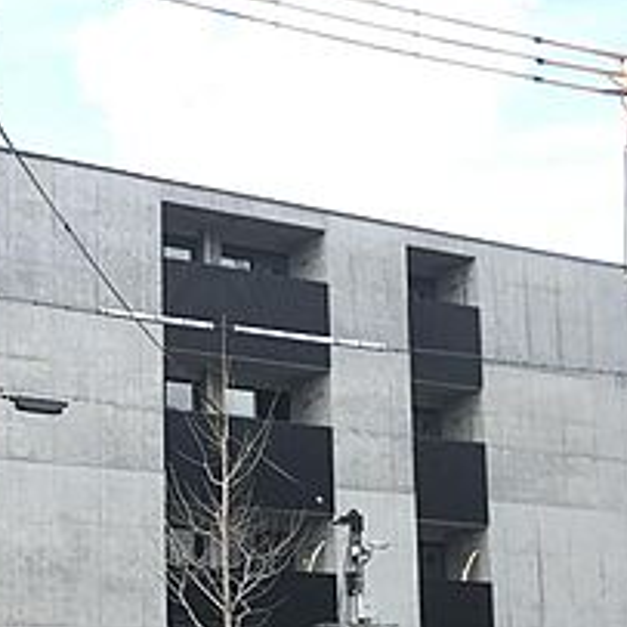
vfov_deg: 21.9
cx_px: 53
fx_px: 1598
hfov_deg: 21.7
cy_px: 503
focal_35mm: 78
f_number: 1.8
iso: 20
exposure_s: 1/798
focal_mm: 3.99
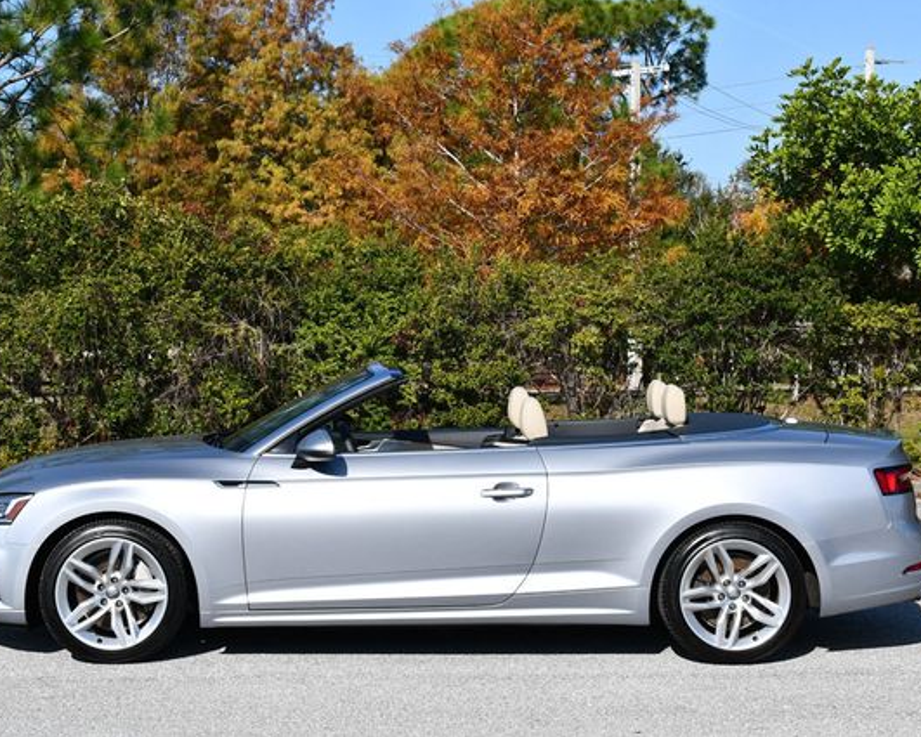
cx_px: 446
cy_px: 368
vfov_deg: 19.9
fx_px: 2099
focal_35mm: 77
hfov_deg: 24.7
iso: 100
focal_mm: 34
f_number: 9
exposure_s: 1/320
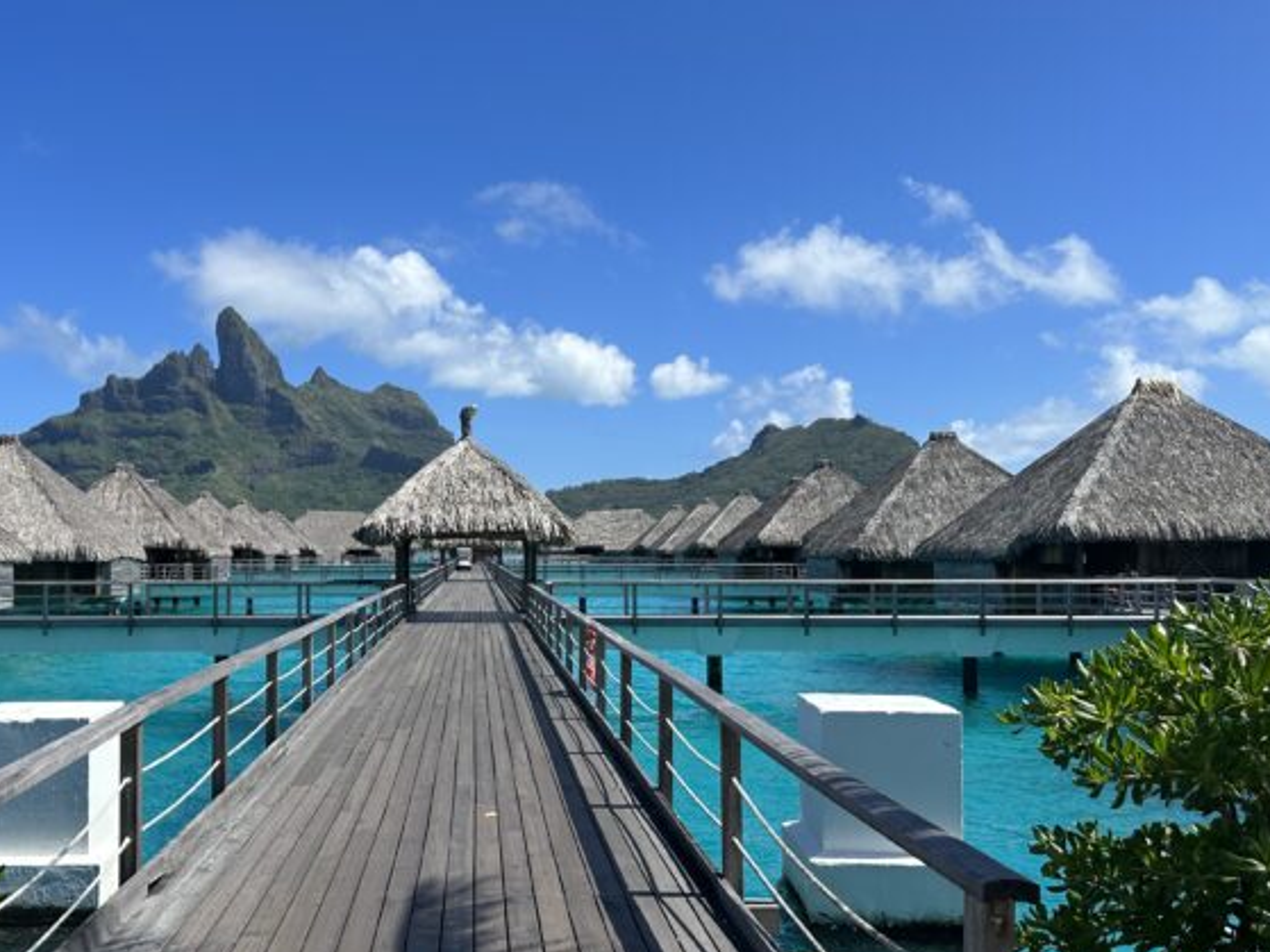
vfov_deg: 42.8
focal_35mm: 33
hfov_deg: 54.5
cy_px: 545
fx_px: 1210
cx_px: 454
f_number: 1.78
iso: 80
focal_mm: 6.86
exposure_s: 1/4762
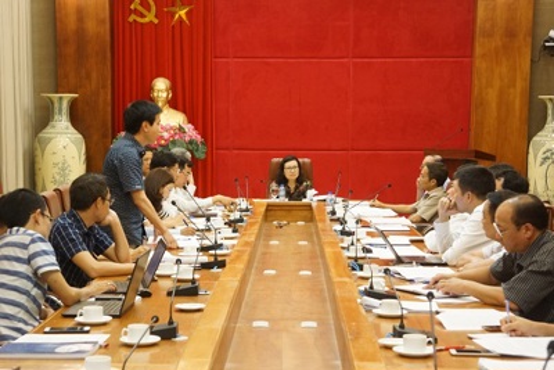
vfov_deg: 21.6
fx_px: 970
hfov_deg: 31.9
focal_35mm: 63
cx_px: 277
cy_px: 185
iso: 1600
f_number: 4.5
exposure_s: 1/30
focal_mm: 42
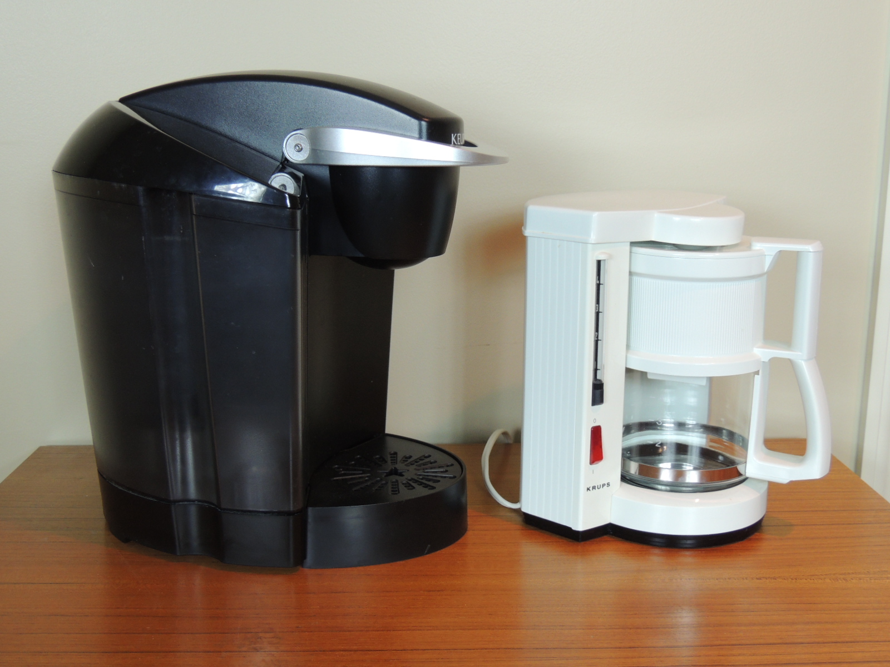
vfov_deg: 33.6
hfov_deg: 43.9
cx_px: 445
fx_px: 1106
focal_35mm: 43
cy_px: 334
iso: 280
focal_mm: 7.6
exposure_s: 1/50
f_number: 3.4
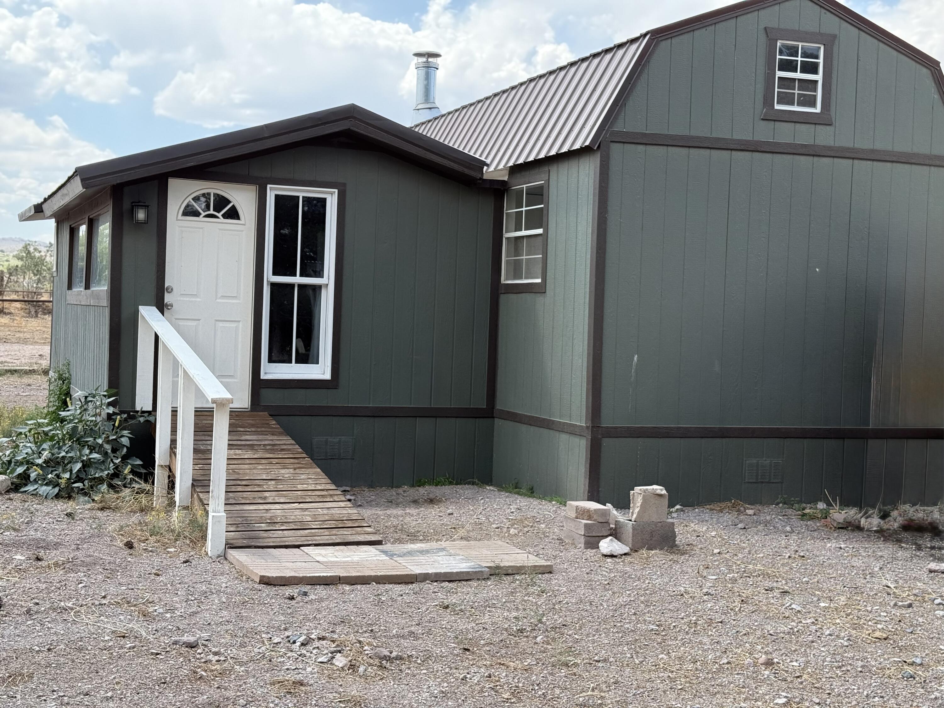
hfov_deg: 39.7
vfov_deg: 30.3
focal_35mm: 48
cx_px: 472
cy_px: 354
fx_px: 1309
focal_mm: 6.76
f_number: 1.78
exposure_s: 1/1608
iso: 100
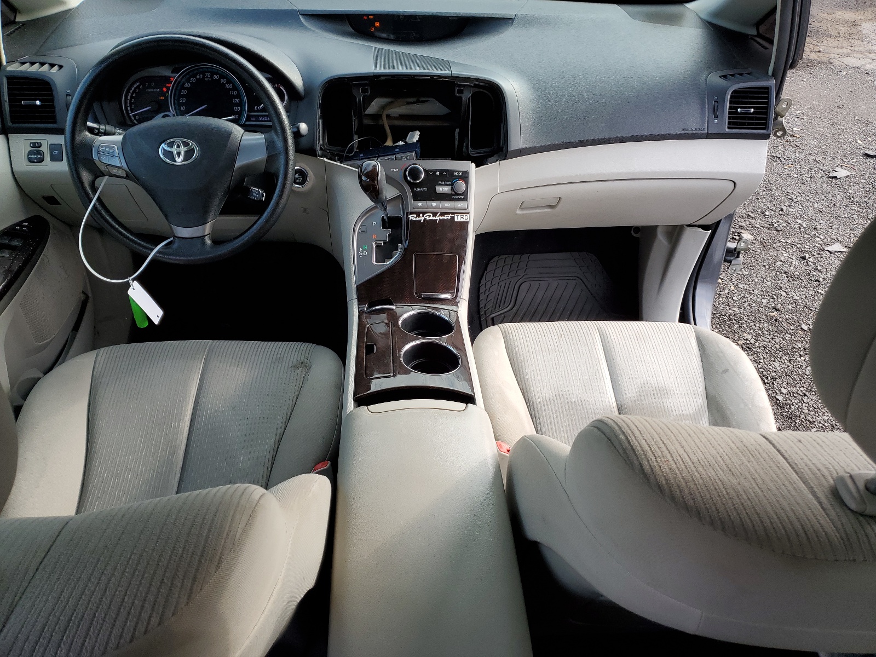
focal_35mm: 26
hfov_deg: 67.3
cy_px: 328
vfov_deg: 53.1
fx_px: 658
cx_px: 438
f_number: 1.5
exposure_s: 1/435
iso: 50
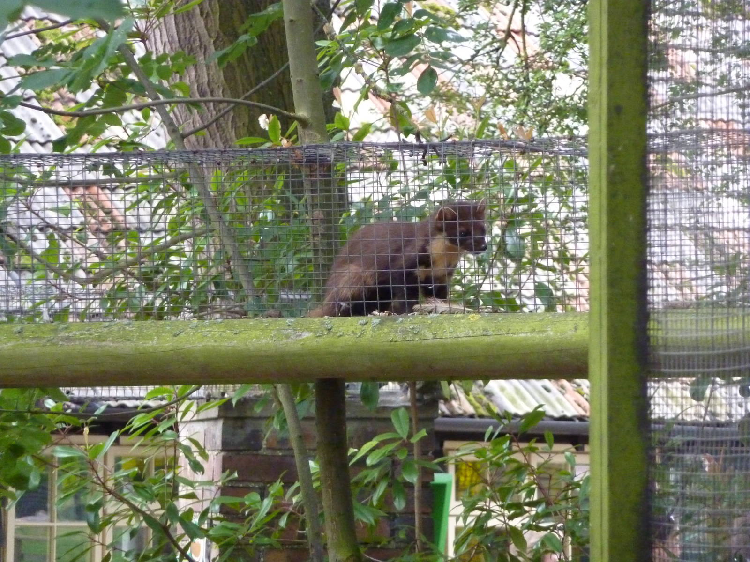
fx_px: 6500
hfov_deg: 6.6
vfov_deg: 5.0
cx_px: 375
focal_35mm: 300
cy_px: 281
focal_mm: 49.2
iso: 800
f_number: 4.9
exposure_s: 1/60
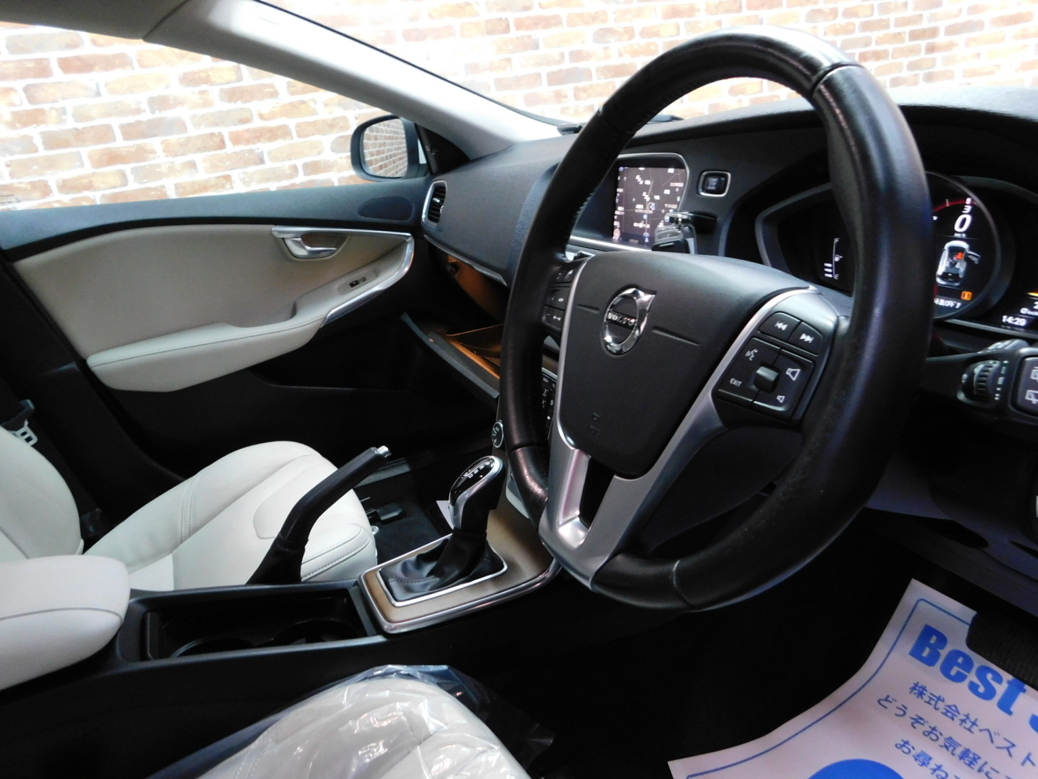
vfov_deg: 56.8
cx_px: 515
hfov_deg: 71.6
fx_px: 720
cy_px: 375
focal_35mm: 24
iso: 400
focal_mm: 4
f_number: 3
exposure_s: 1/13
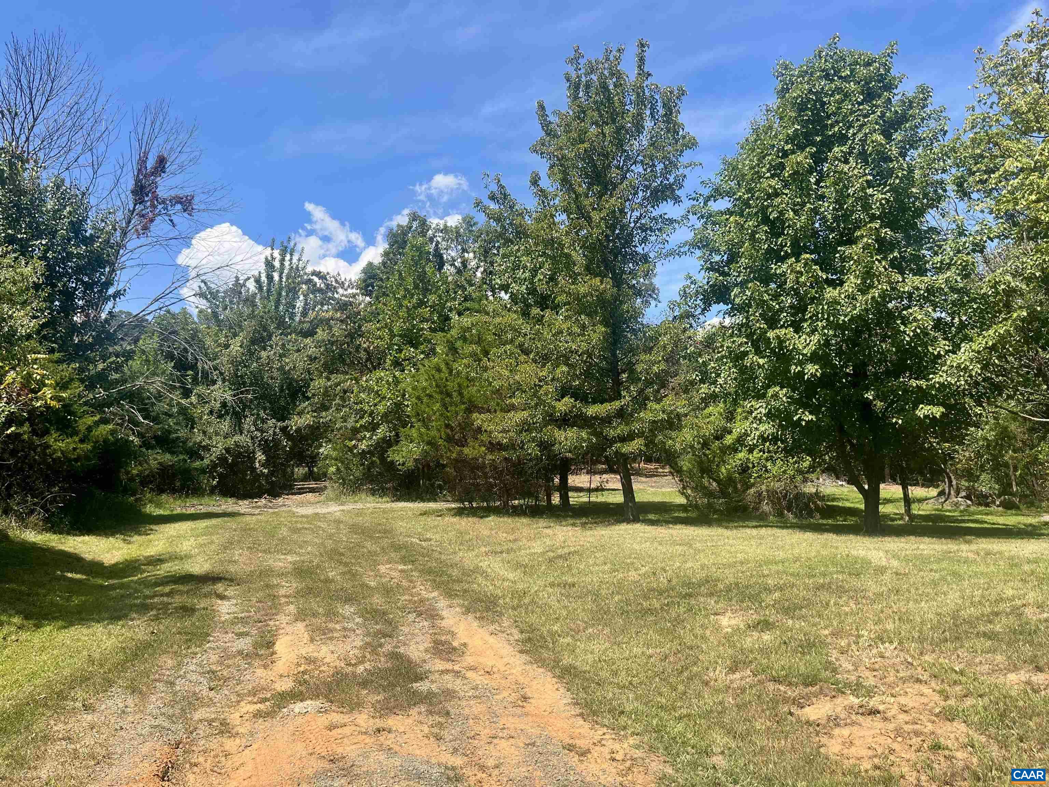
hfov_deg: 67.3
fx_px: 788
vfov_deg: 53.1
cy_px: 394
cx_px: 524
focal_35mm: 26
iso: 50
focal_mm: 5.1
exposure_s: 1/1890
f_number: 1.6
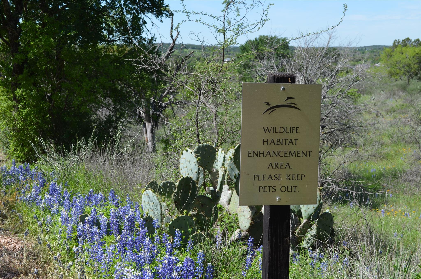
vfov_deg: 26.4
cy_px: 140
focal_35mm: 51
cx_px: 210
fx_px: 595
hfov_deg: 39.0
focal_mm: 34
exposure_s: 1/250
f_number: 8
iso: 110
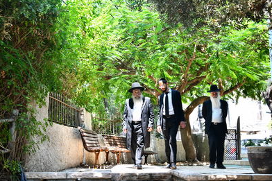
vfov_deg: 26.5
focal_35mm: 51
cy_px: 89
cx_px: 137
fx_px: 385
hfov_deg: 38.9
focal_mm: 50
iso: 500
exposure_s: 1/200
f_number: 5.6
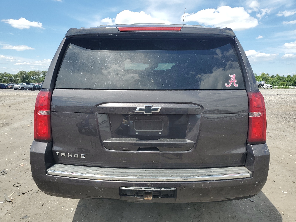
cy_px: 111
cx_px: 148
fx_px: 222
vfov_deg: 53.1
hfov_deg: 67.3
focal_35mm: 26
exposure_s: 1/2500
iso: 50
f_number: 1.5
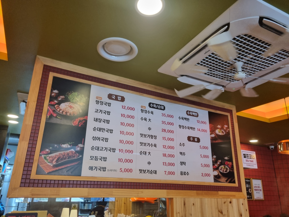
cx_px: 144
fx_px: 217
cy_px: 108
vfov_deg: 53.1
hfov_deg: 67.3
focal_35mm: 26
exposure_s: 1/120
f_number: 1.8
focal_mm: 5.4
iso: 250
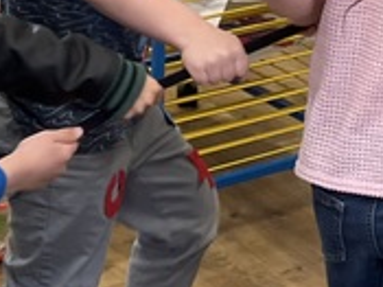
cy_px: -243
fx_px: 1681
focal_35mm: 152
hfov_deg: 12.5
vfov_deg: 9.3
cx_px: 514
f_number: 1.6
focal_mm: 5.1
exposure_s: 1/60
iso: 64
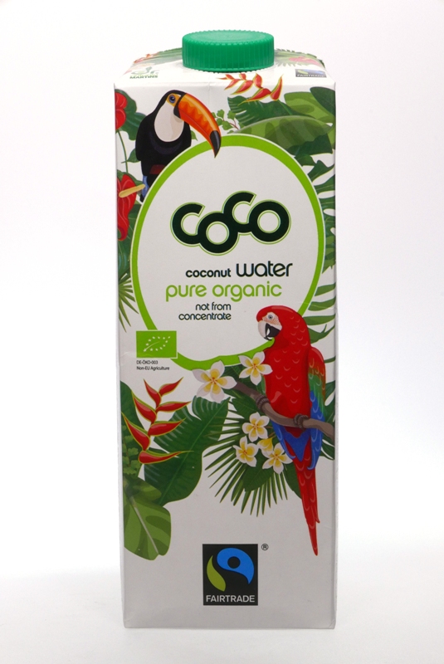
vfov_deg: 30.1
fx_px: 1237
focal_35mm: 67
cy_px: 332
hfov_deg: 20.4
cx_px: 222
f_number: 16
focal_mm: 30.4
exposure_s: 1/50
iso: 800
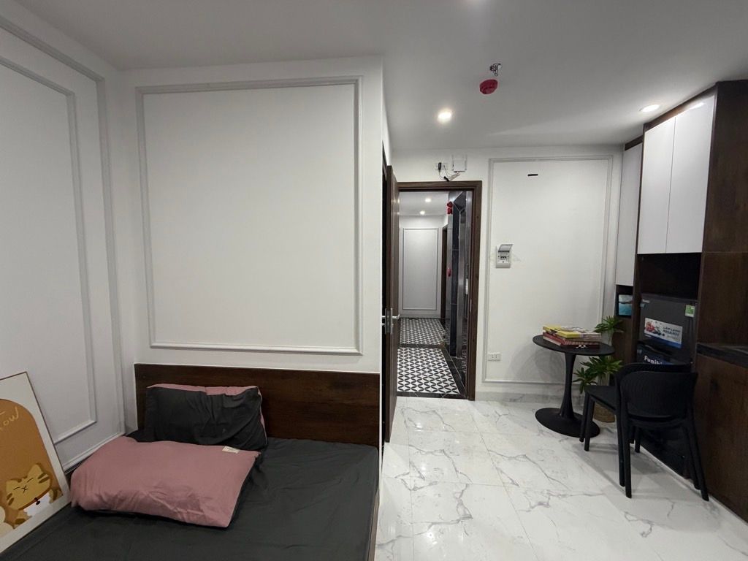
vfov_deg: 85.7
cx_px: 374
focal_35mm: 14
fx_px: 303
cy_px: 280
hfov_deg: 102.1
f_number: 2.2
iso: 320
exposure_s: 1/76
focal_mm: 2.22
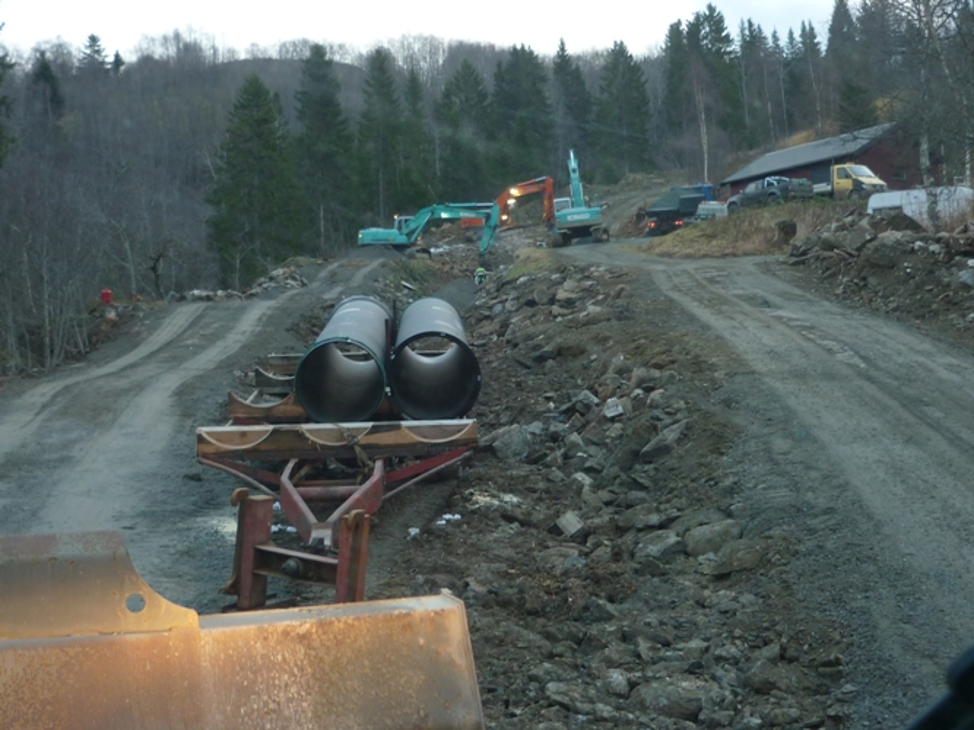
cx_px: 487
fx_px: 1547
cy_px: 365
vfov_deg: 26.6
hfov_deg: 34.9
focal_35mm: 55
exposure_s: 1/8
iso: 80
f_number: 3
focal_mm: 6.4
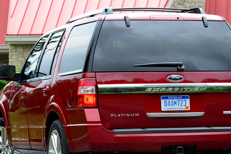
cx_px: 120
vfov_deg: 5.2
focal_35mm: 265
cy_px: 100
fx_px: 1700
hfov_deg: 7.8
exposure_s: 1/320
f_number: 14
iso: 2000
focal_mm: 200
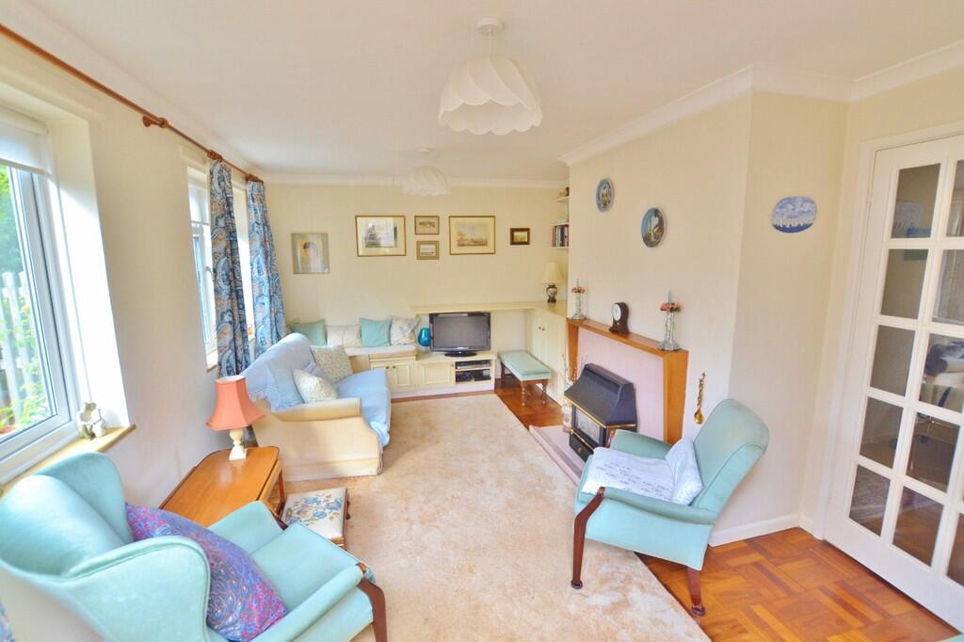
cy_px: 321
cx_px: 482
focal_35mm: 15
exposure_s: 1/125
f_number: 5.6
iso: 400
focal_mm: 10
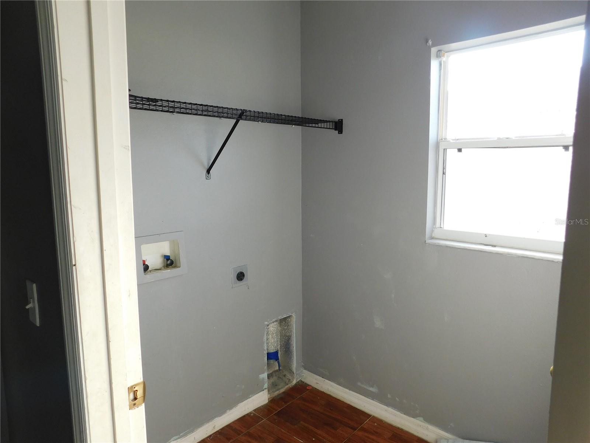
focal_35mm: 23
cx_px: 295
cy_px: 222
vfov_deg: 58.9
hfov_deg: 73.9
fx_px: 392
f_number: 3
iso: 125
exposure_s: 1/100
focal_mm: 4
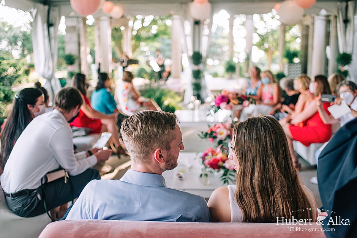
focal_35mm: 35
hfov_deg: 54.4
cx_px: 178
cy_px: 119
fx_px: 347
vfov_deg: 37.9
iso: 500
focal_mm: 35
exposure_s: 1/640
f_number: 1.8
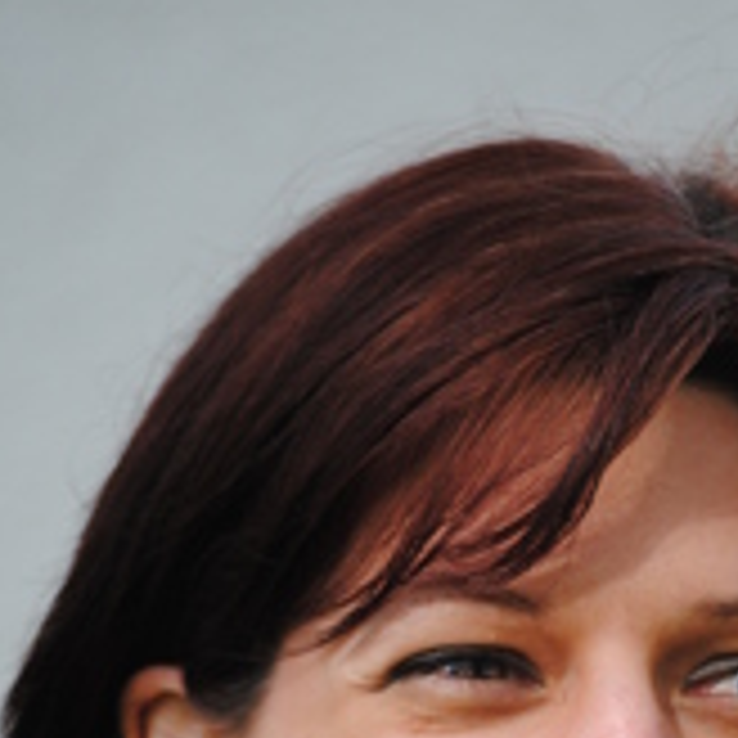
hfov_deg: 4.6
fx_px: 9262
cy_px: 734
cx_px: 518
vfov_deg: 4.6
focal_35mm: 384
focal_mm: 110
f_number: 5
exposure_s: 1/400
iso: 200
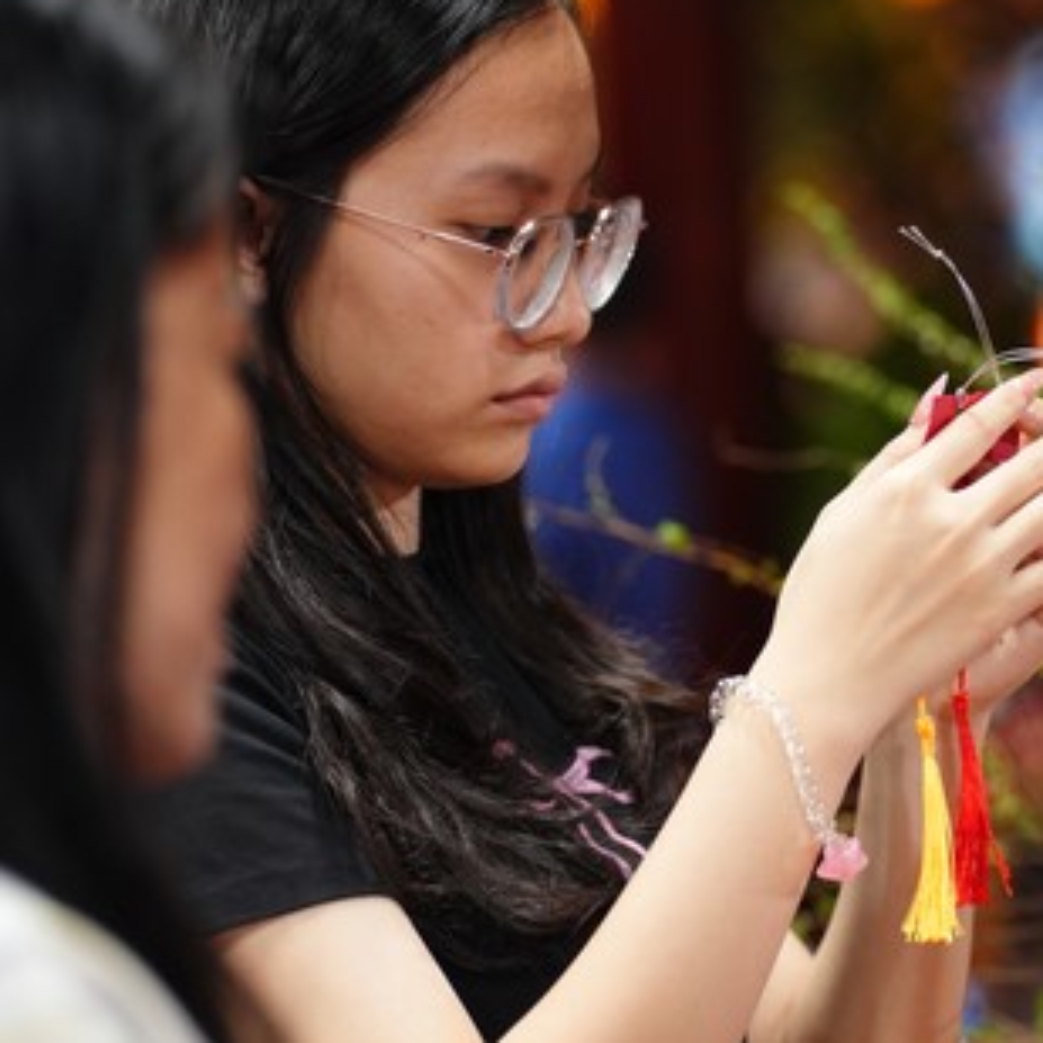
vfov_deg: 8.4
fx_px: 7056
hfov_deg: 8.4
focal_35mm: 207
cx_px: 727
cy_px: 702
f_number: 2.8
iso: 2500
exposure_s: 1/160
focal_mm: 116
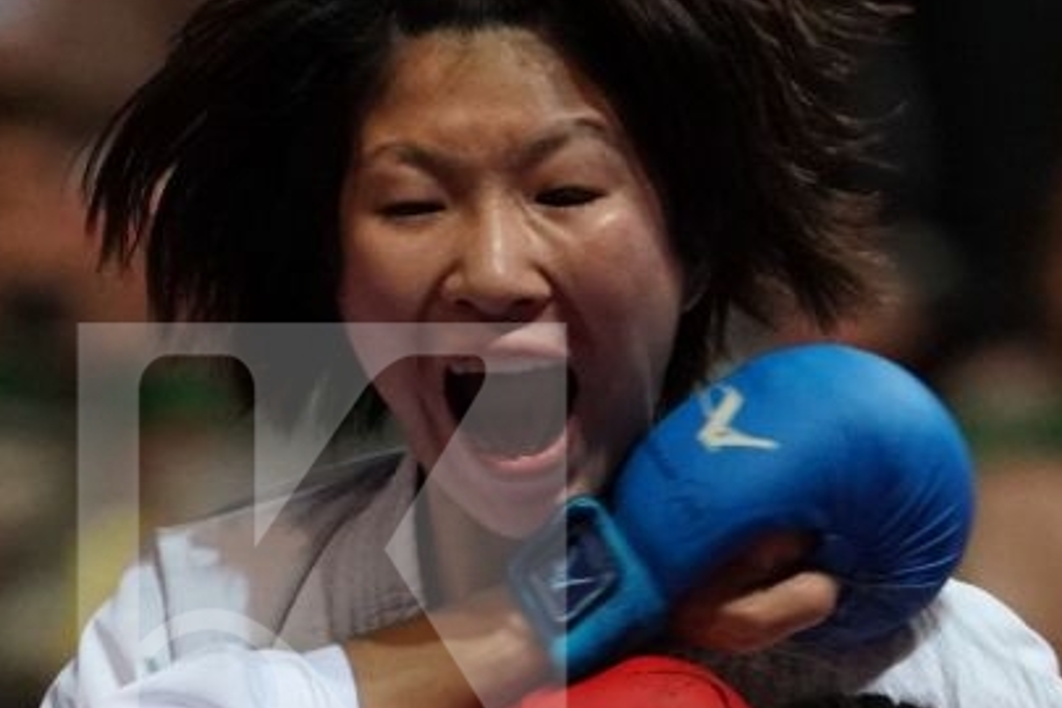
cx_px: 323
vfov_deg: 1.5
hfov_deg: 2.3
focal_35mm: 888
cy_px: 1489
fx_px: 26194
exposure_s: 1/1000
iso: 4000
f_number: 2.8
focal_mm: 200
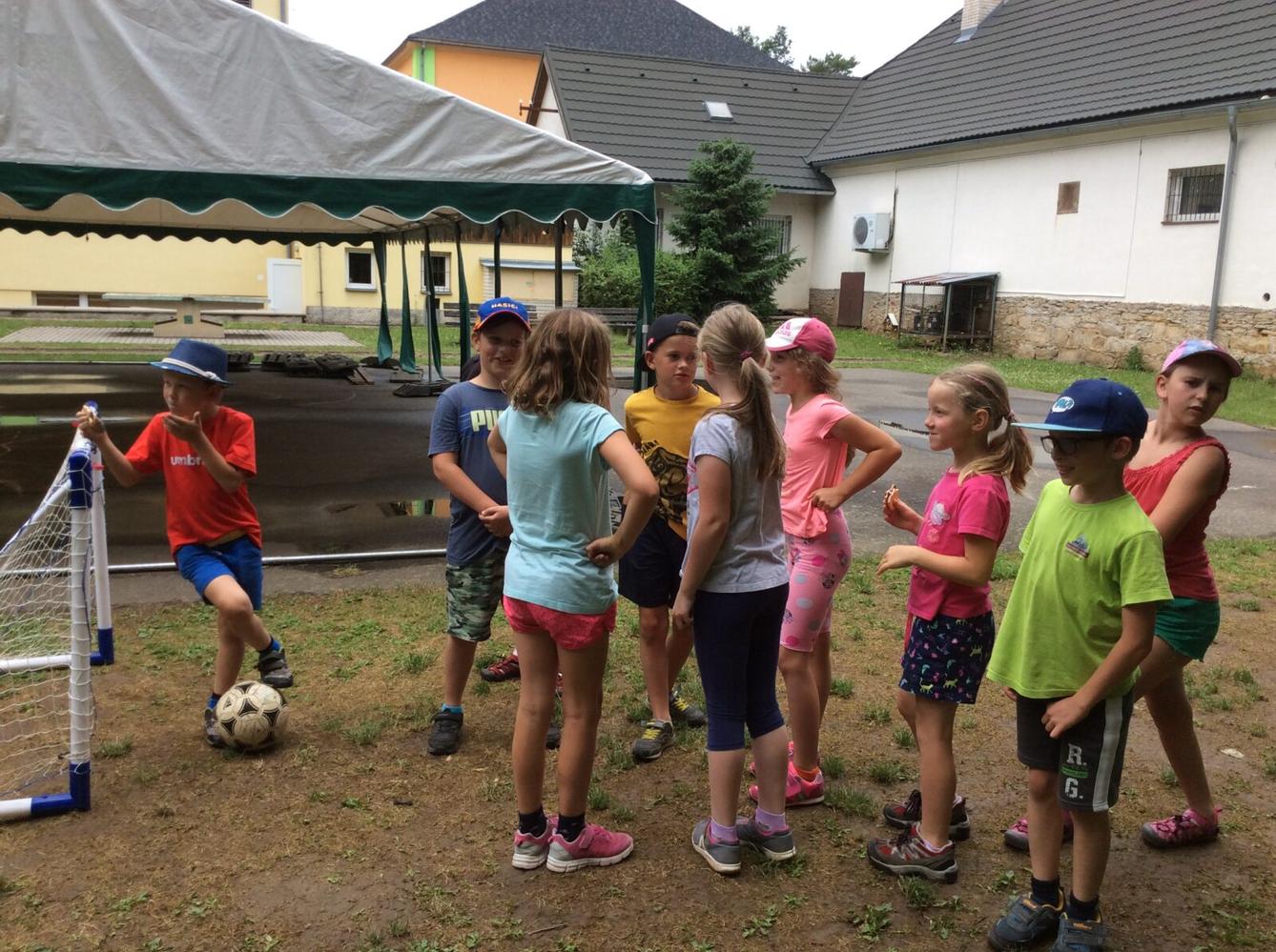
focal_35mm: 32
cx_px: 638
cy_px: 476
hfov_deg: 56.9
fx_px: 1178
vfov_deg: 44.0
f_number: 2.4
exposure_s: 1/578
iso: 32
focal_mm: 3.3
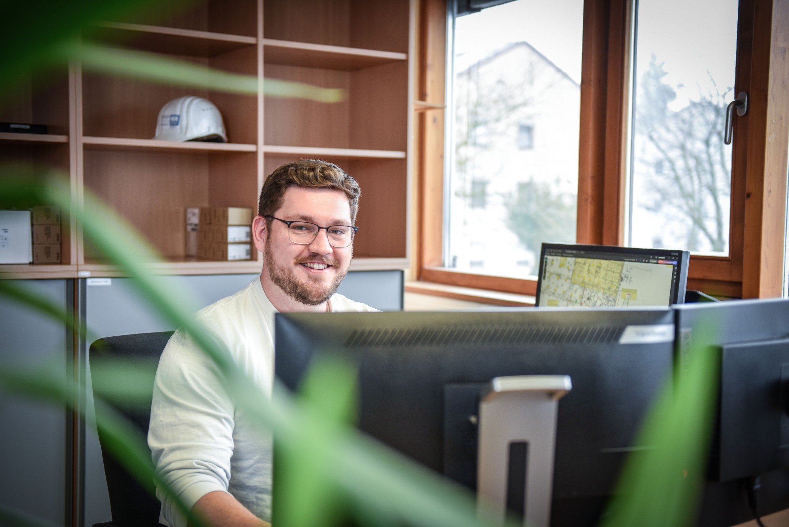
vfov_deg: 28.1
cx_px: 394
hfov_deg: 41.1
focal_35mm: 48
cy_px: 264
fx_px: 1052
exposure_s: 1/100
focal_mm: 48
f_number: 2.8
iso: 200
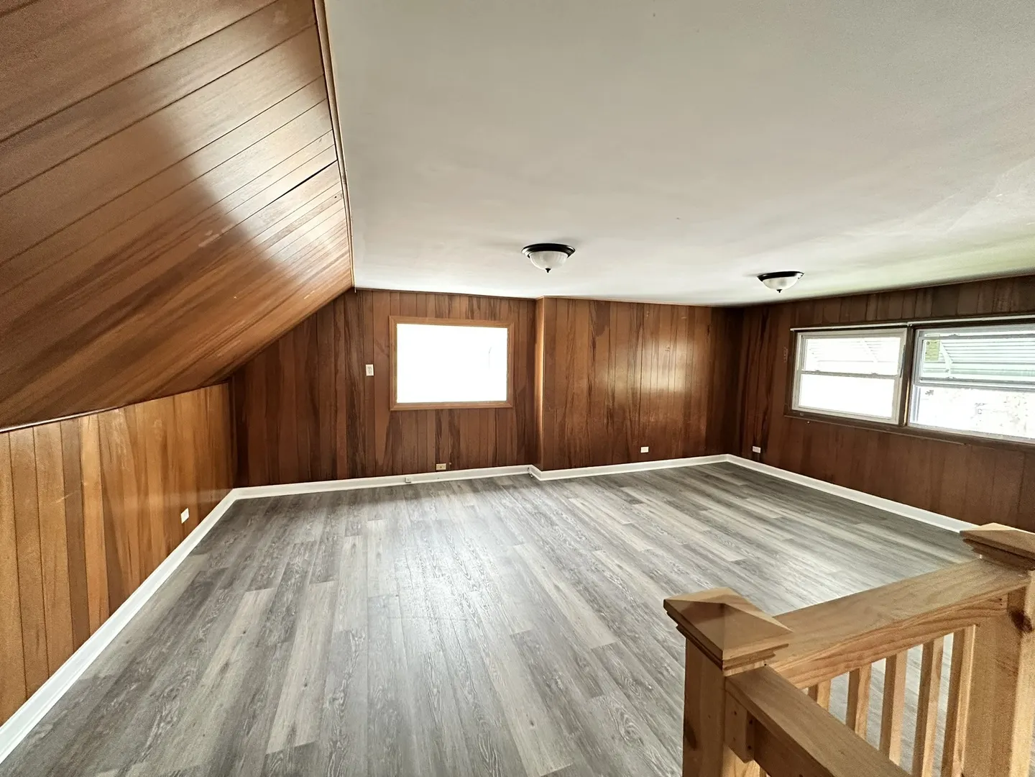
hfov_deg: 102.1
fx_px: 419
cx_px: 518
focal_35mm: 14
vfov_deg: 85.7
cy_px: 388
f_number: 2.2
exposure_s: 1/60
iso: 500
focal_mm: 2.22
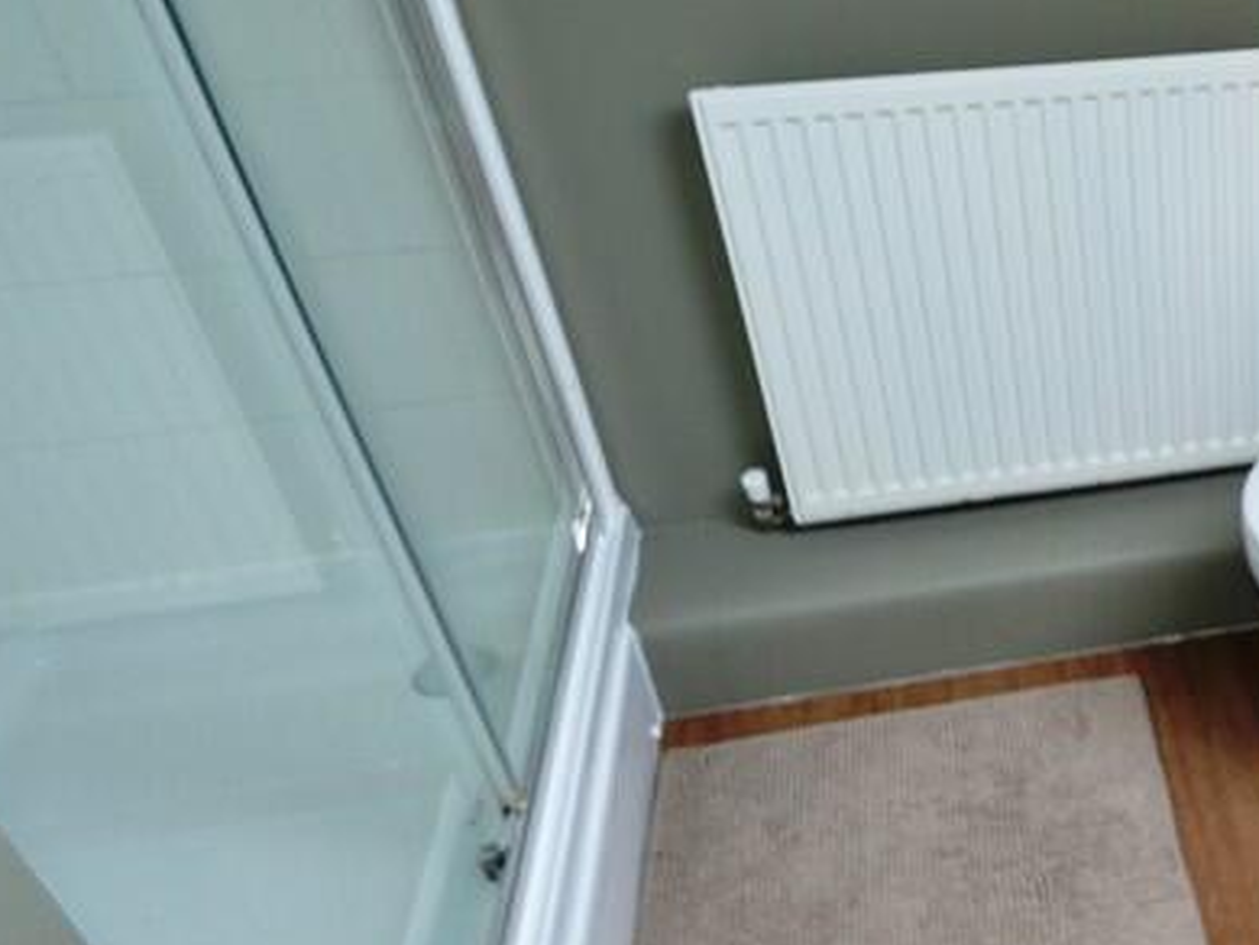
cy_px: 429
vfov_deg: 37.7
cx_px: 1408
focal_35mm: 38
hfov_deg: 39.4
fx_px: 1383
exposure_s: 1/60
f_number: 3.5
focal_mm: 10
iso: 500
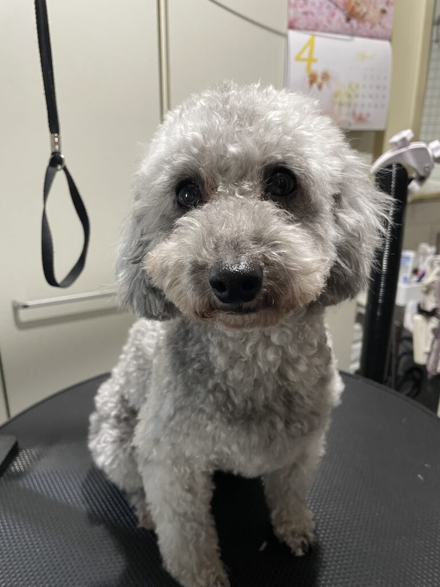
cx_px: 220
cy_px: 294
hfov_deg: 53.1
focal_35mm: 26
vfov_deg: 67.3
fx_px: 441
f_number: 1.6
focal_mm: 4.2
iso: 320
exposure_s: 1/60
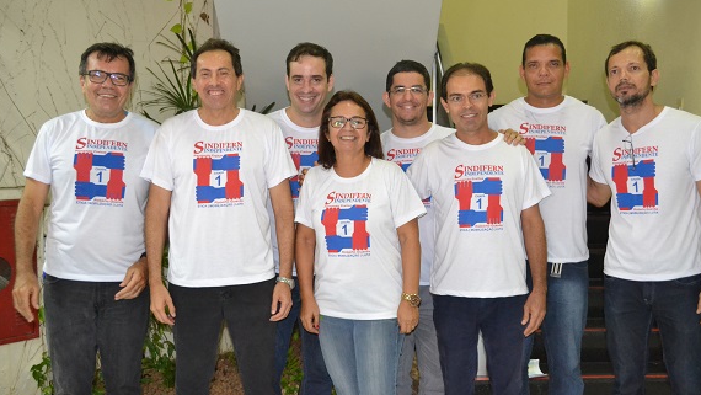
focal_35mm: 43
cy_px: 198
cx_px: 365
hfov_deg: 47.3
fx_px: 799
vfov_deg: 27.7
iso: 3200
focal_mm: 26
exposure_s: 1/60
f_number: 4.2
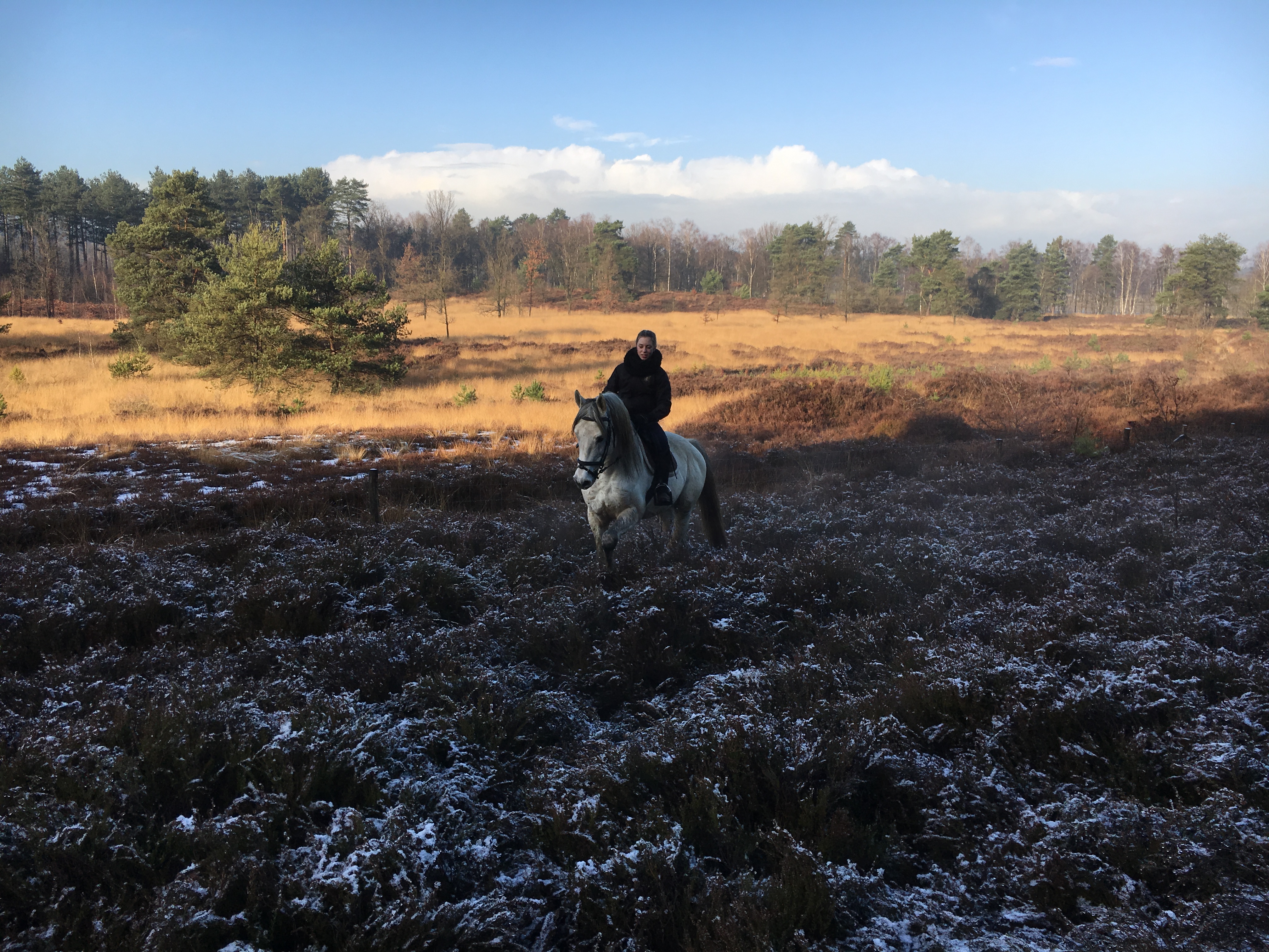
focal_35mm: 29
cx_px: 634
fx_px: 1063
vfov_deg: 48.2
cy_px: 476
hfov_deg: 61.7
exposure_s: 1/845
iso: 25
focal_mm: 4.15
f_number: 2.2
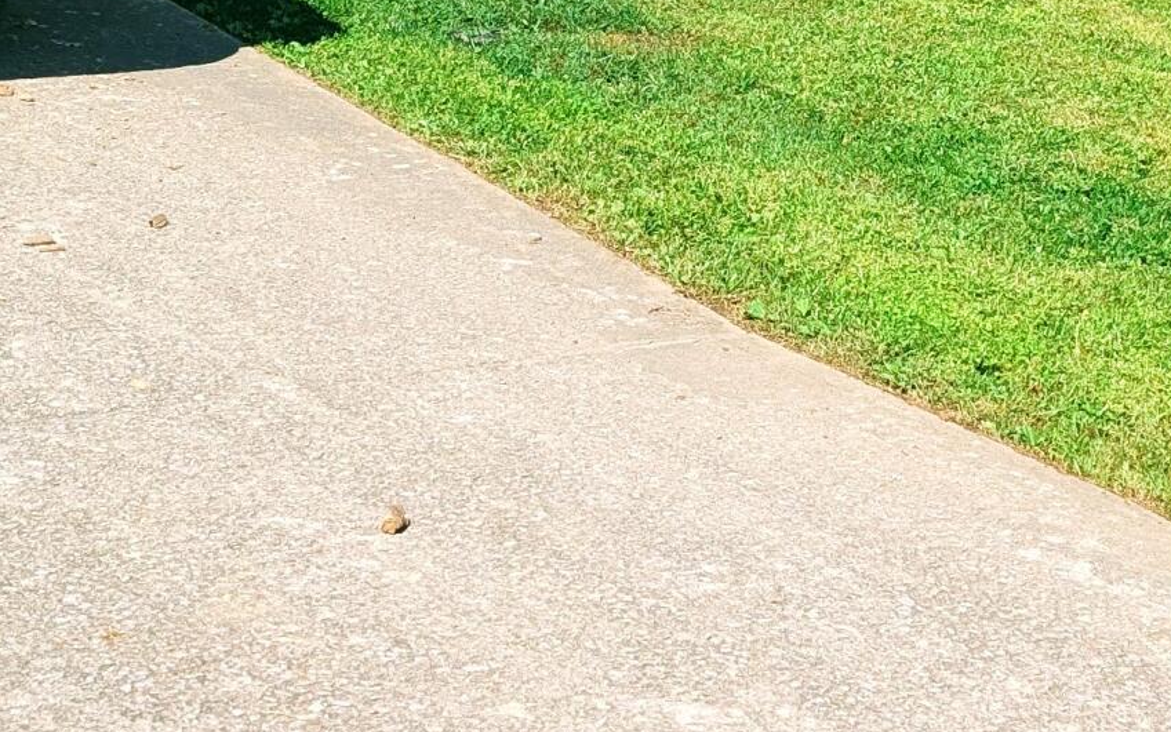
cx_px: 699
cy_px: -243
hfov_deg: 23.0
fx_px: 2873
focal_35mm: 90
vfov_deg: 13.9
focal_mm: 6.9
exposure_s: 1/951
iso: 20
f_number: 1.68
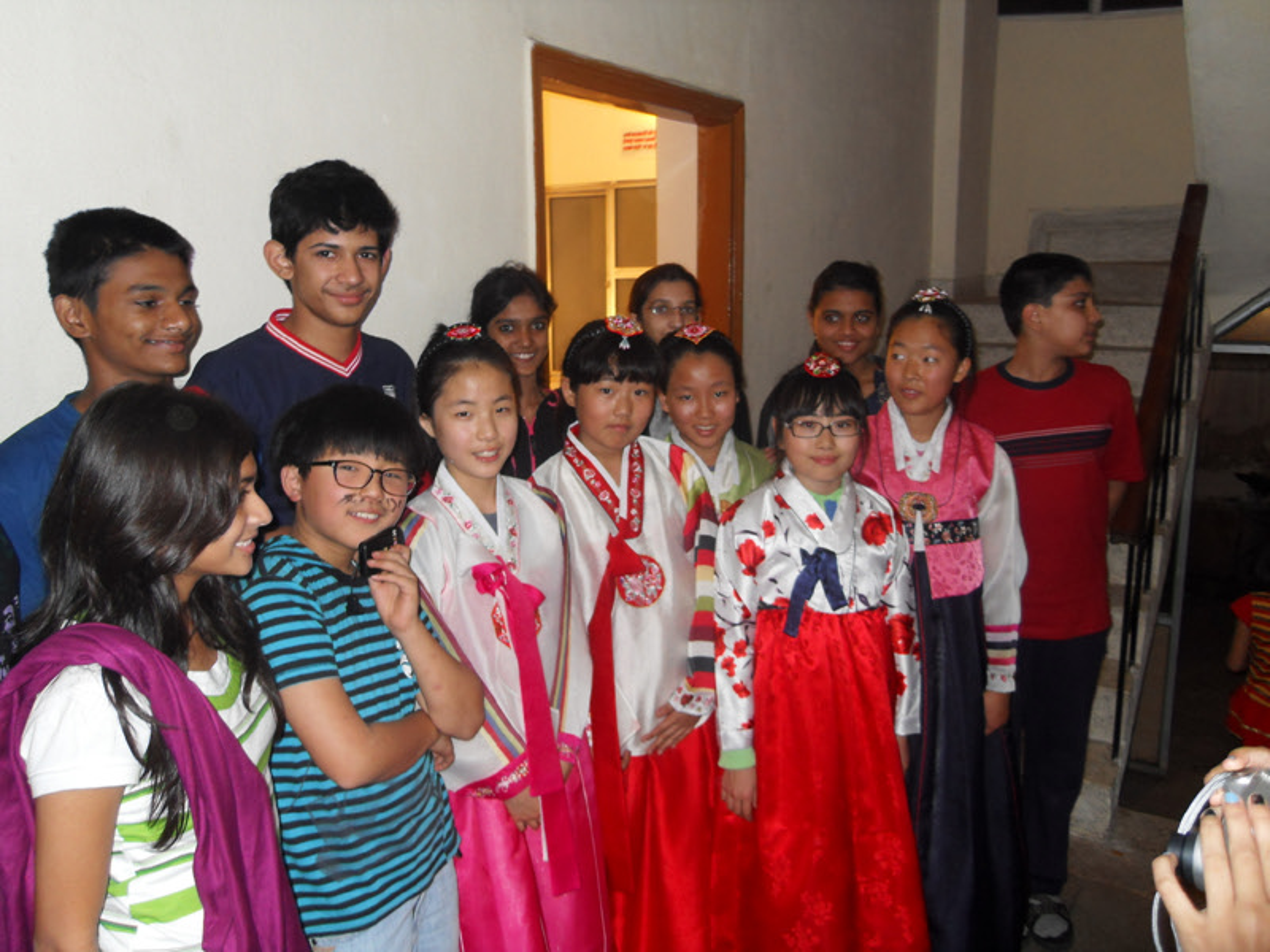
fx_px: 1027
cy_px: 476
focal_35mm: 28
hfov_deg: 63.4
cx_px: 635
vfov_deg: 49.7
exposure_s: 1/45
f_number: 2.8
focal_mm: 6
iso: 200
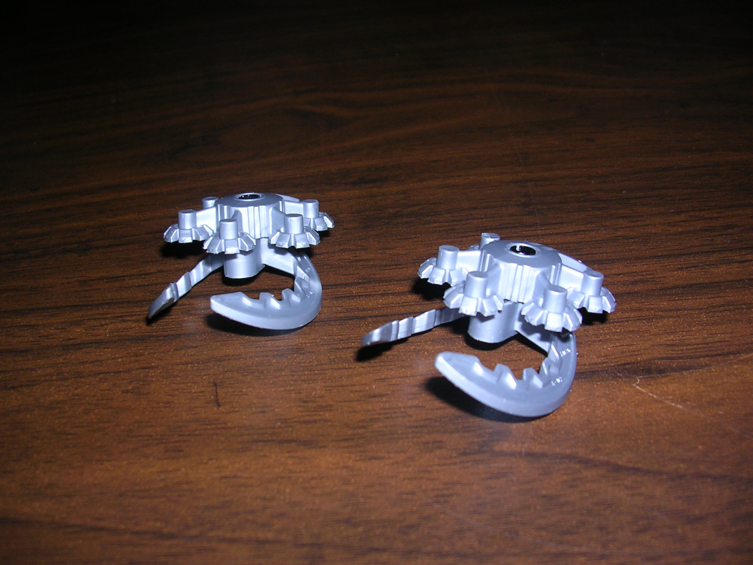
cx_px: 376
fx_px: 827
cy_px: 282
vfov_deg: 37.7
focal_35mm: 38
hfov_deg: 49.0
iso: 50
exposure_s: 1/60.1
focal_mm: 5.8
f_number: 2.8
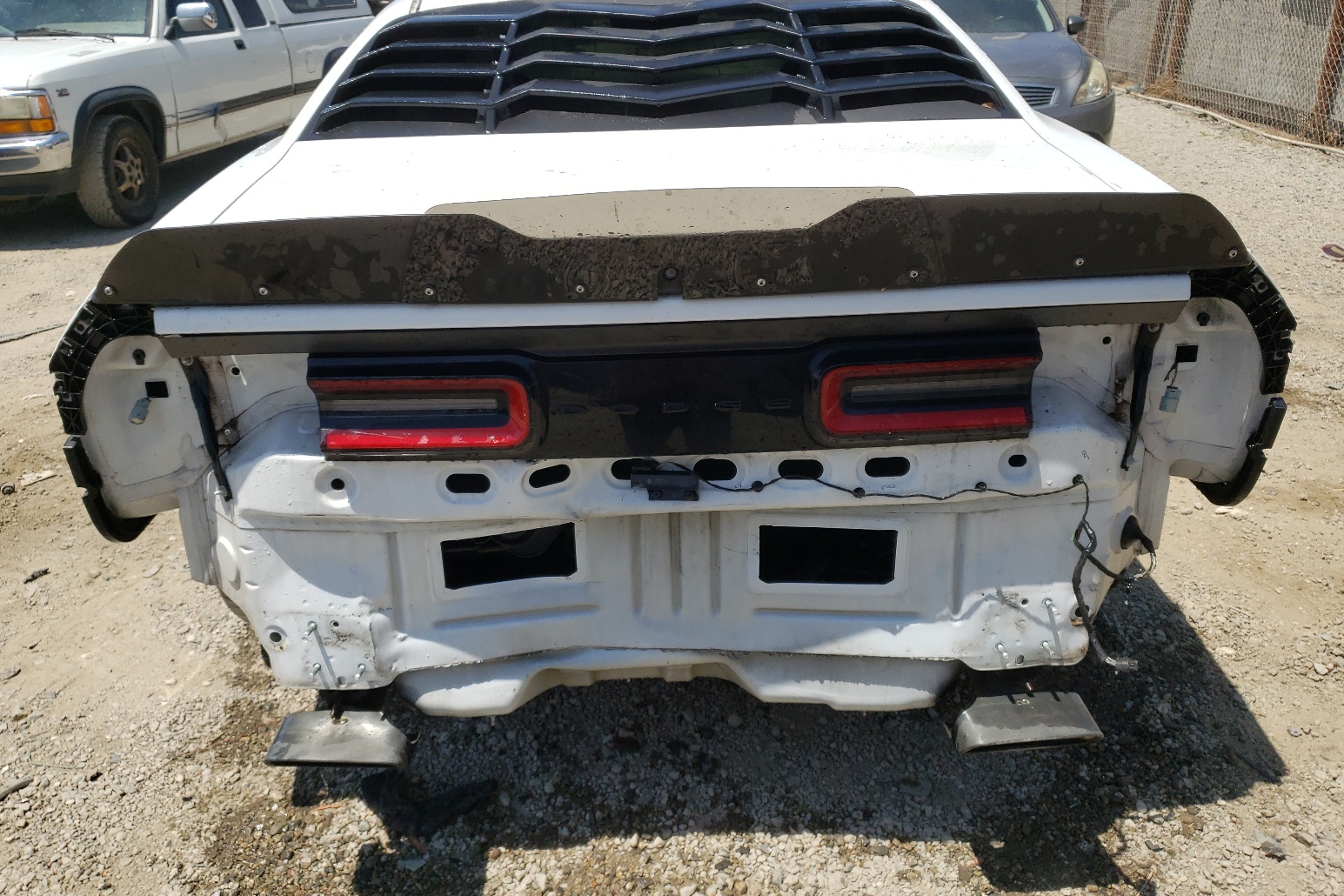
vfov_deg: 46.3
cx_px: 659
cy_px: 383
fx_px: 1045
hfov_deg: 65.5
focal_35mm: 28
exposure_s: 1/3333
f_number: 1.5
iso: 50
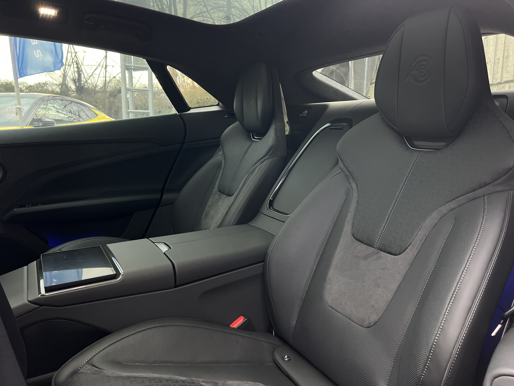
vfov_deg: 53.1
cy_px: 193
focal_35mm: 26
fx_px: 386
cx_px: 257
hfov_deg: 67.3
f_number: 1.5
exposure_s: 1/52
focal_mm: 5.7
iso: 250
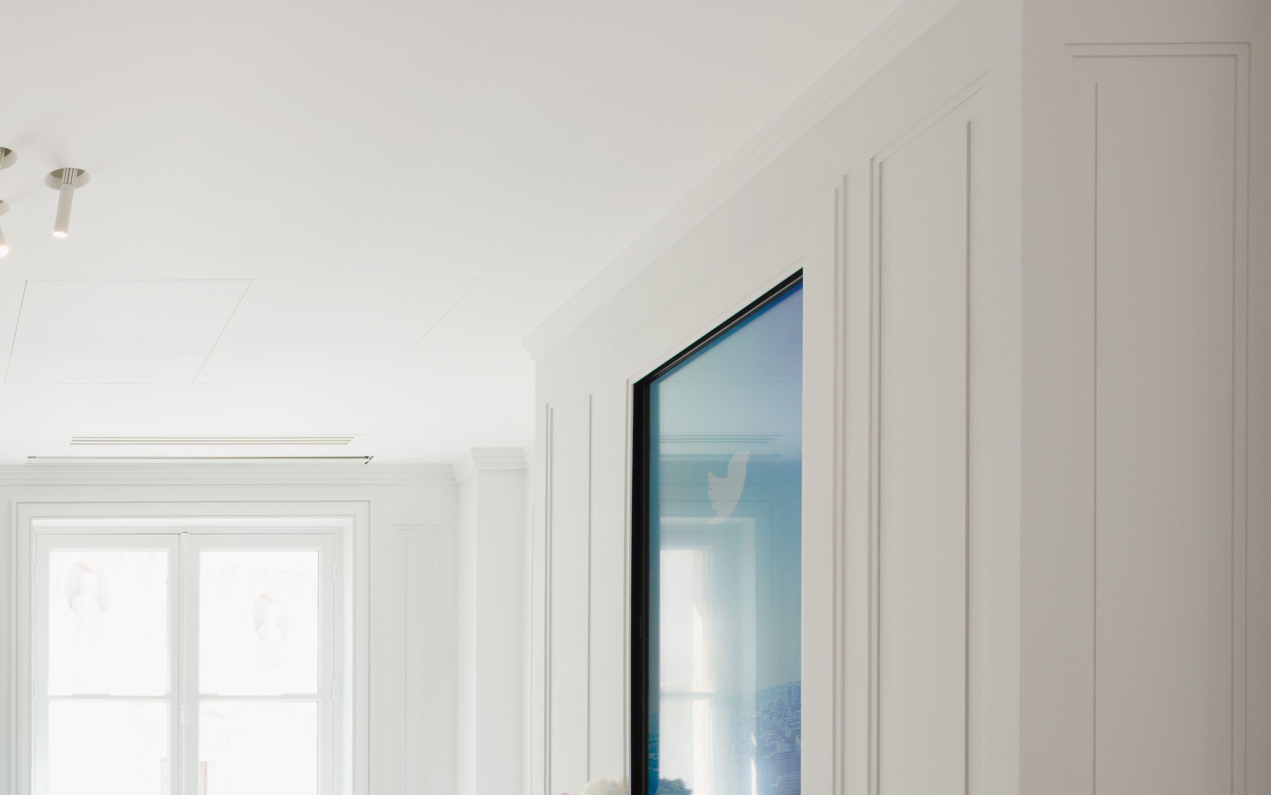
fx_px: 1455
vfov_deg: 27.7
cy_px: 893
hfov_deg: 39.6
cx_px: -85
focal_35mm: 42
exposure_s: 1/8
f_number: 11
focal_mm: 19
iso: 200
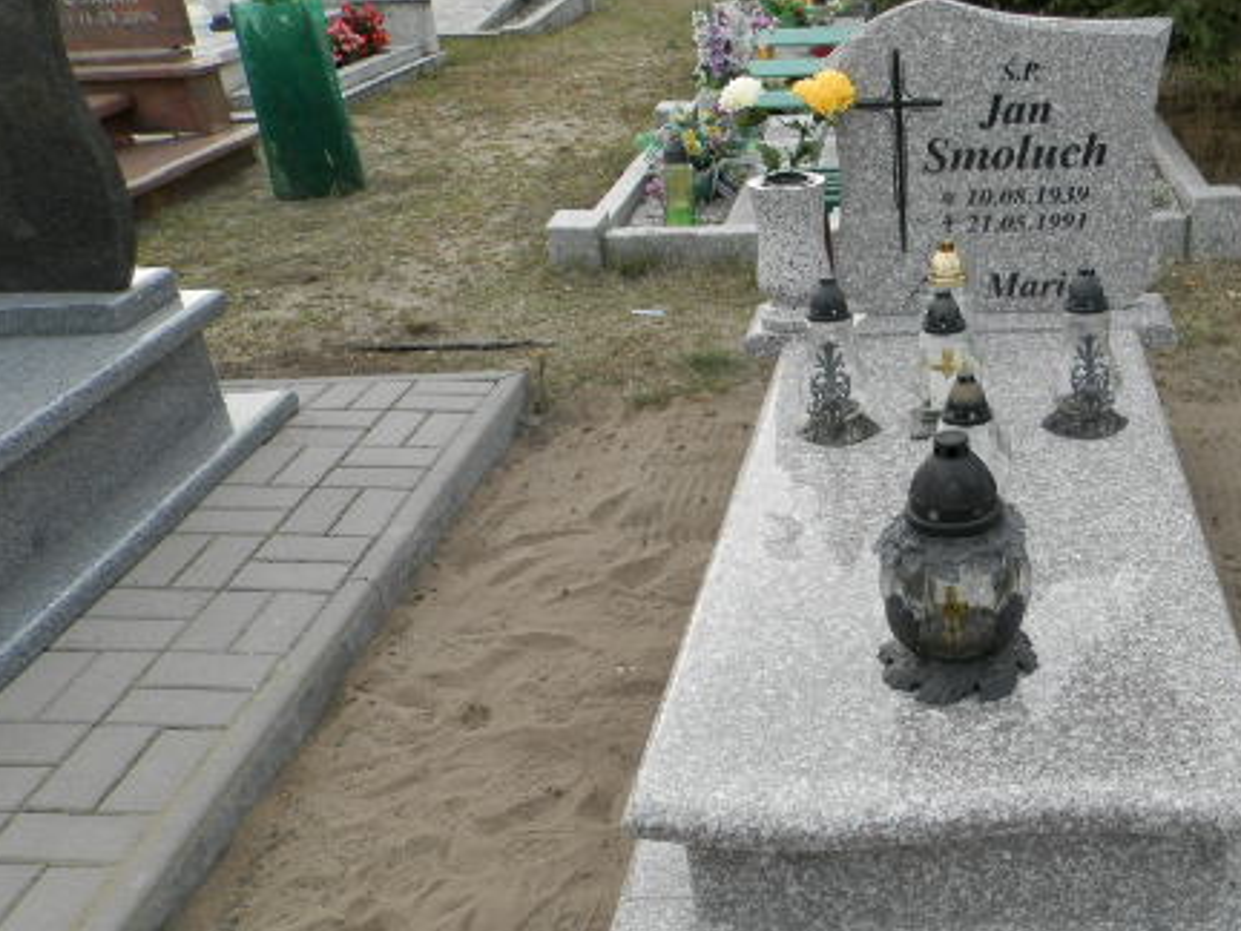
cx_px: 896
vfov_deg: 38.6
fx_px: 1326
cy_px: 517
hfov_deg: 48.6
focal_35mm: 37
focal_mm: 4.5
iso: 80
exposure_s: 1/50
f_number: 3.1
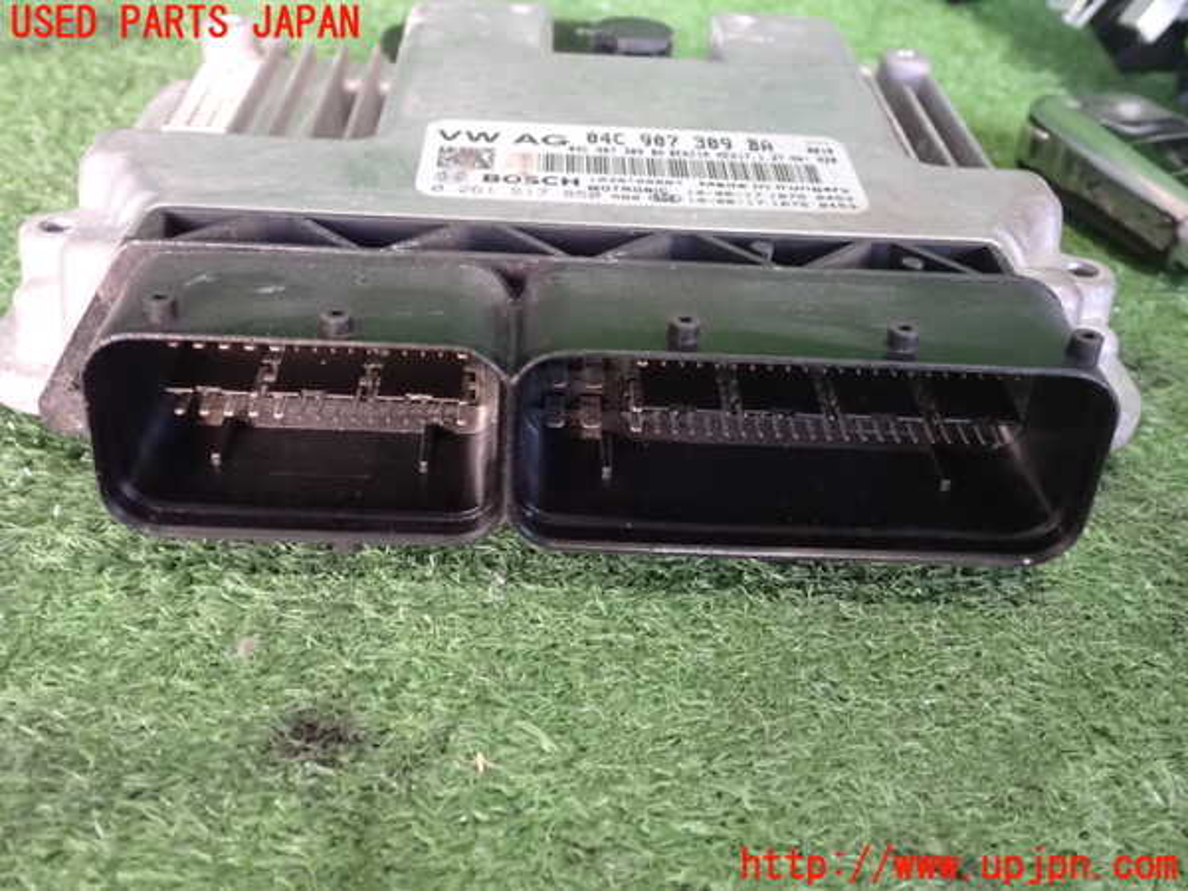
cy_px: 446
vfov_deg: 35.1
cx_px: 594
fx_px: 1407
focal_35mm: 41
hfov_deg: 45.8
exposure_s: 1/30
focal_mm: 7.31
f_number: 2.8
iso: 1600
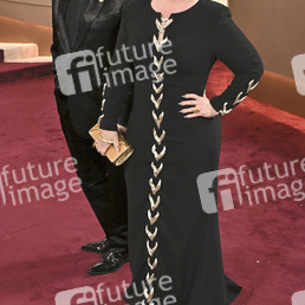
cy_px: 126
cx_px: 150
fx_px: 459
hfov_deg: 36.8
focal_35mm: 46
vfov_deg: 36.7
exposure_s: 1/320
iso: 2500
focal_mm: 35
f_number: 5.6
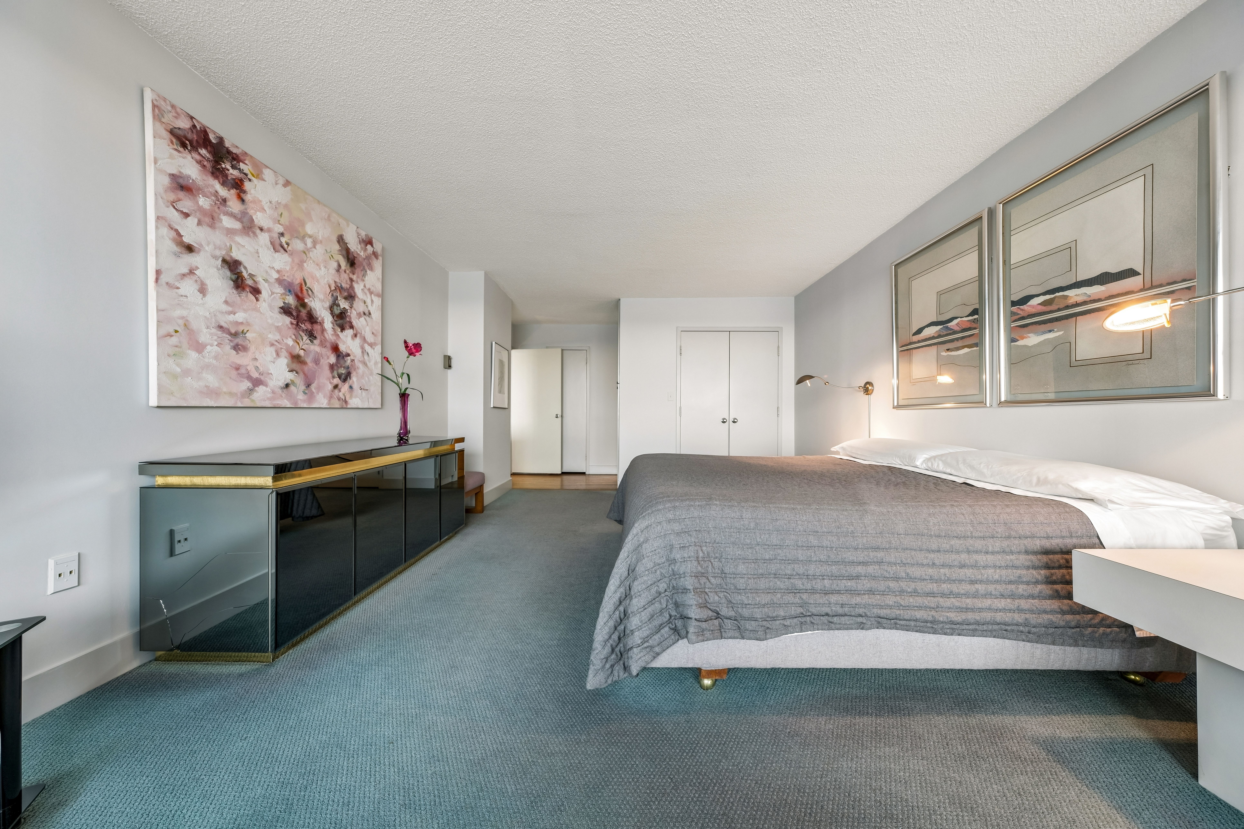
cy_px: 414
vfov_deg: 90.0
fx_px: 415
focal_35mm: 12
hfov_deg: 112.6
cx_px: 622
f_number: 8
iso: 160
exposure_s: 1/4
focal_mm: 8
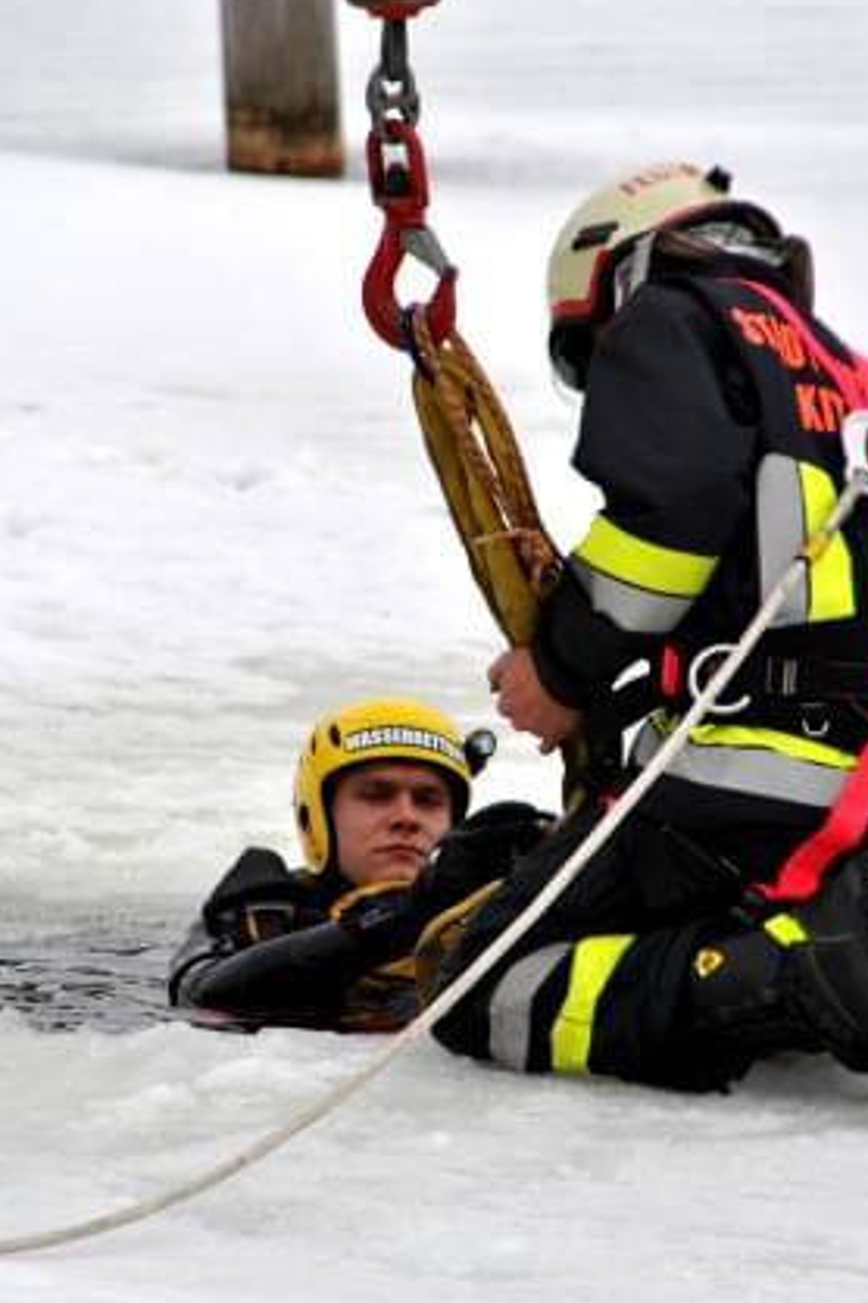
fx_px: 16925
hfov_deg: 2.9
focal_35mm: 468
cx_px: 456
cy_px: 661
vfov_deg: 4.4
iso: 200
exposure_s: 1/500
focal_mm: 200
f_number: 6.3
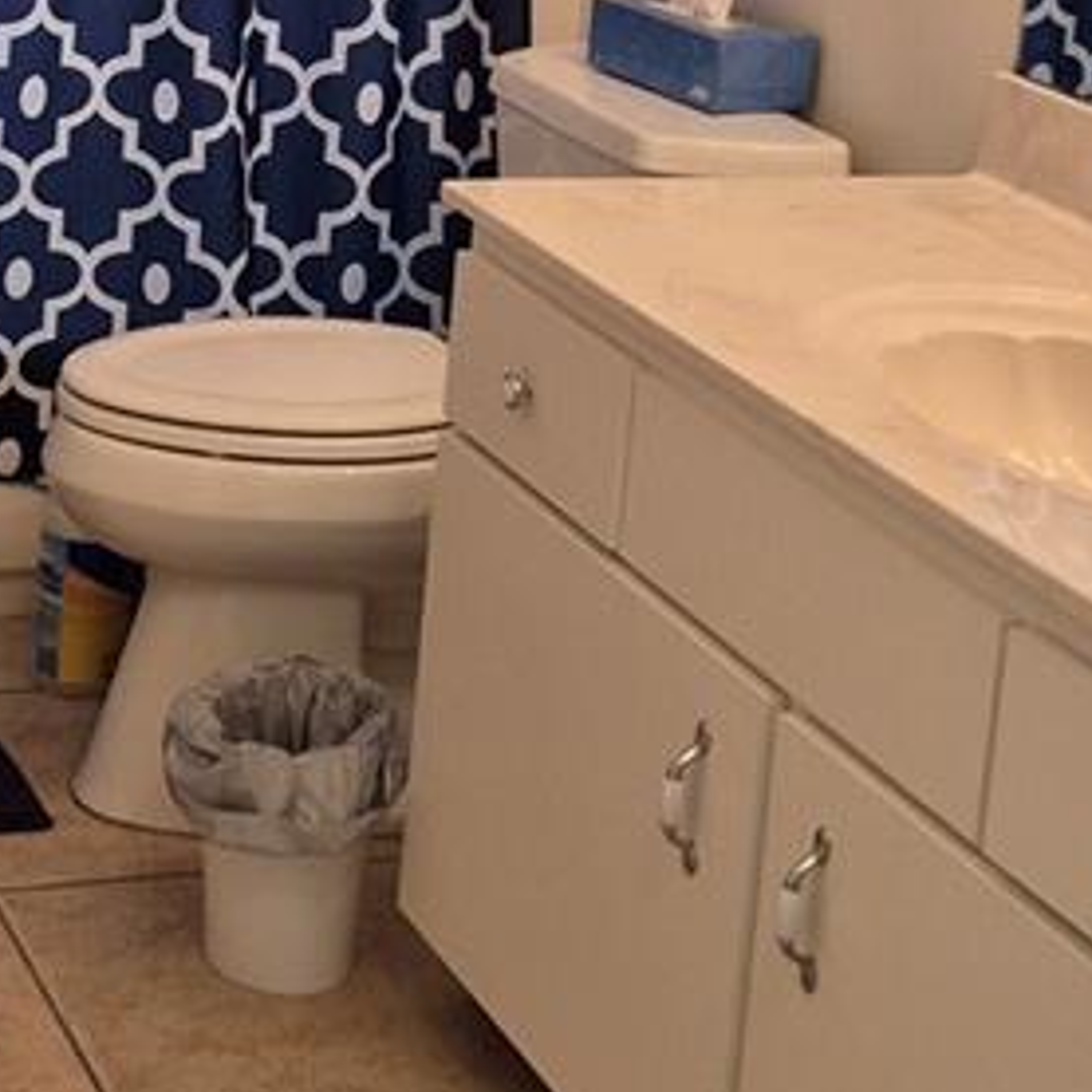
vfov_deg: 19.1
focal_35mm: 88
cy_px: -47
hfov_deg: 19.3
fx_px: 3141
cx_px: 71
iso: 250
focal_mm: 5.4
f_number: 1.8
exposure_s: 1/120
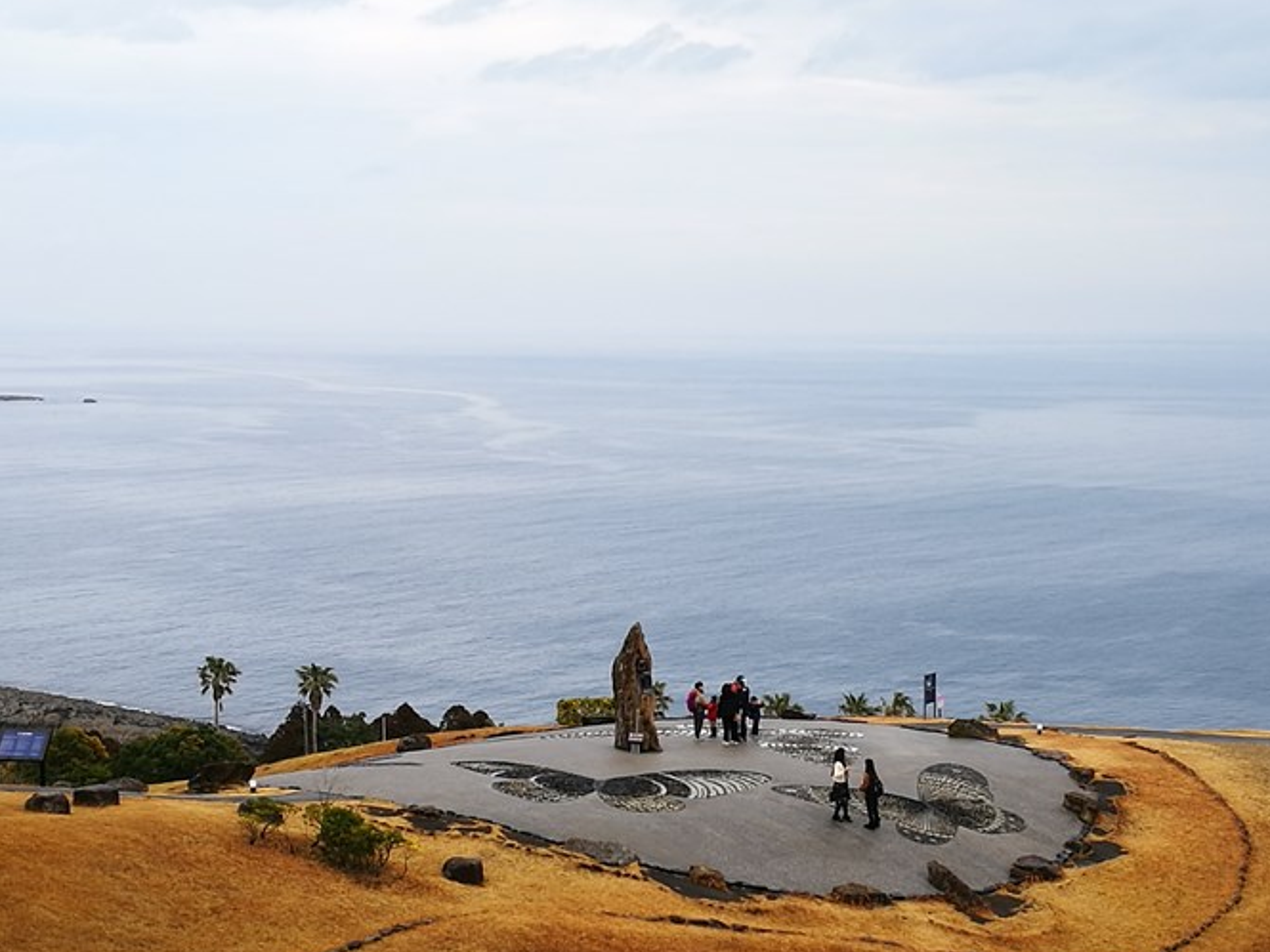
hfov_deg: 27.3
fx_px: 2605
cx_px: 762
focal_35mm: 71
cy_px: 567
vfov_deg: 20.7
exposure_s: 1/351
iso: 50
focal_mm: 4.5
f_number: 2.2
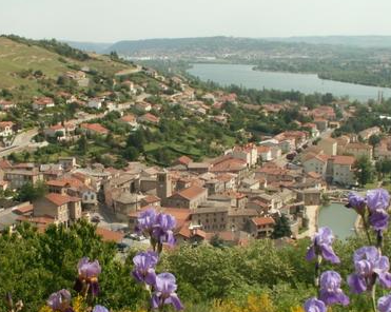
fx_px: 682
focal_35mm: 59
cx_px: 146
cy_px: 172
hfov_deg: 31.8
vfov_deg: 25.8
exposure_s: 1/125
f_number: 8
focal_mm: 5.86
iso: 50
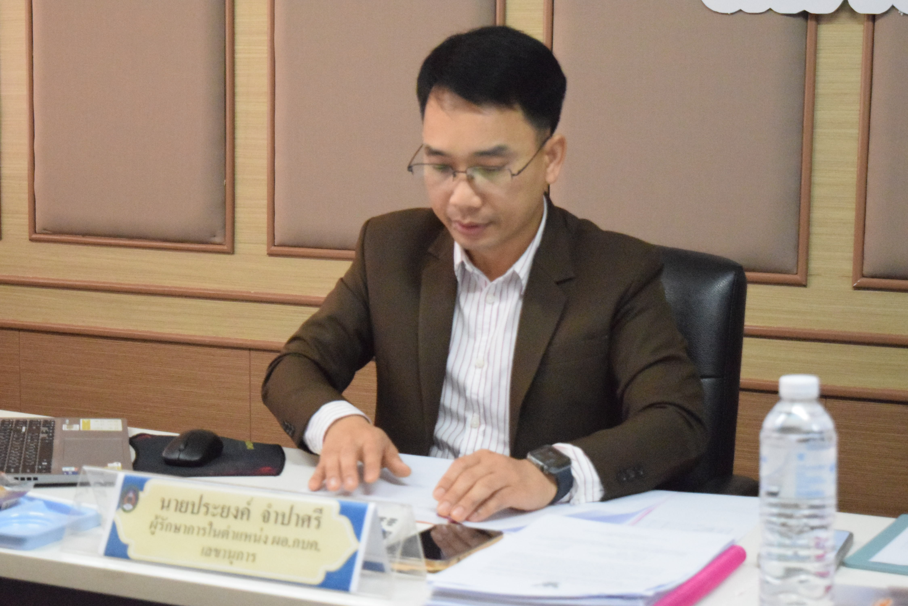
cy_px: 303
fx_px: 1741
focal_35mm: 69
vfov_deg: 19.7
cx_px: 454
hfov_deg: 29.2
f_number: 5
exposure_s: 1/400
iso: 12800
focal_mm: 46
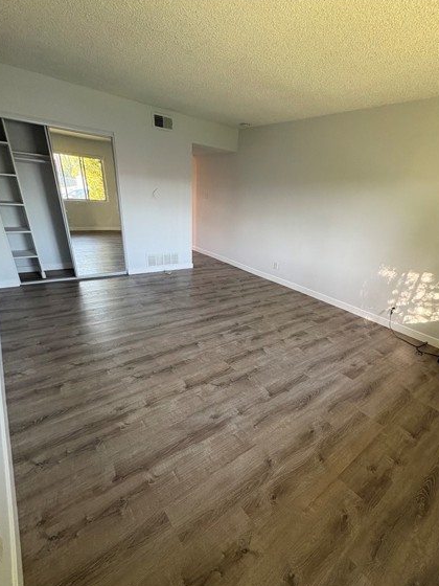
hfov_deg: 78.0
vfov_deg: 94.0
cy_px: 332
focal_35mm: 16
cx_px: 236
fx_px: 271
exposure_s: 1/60
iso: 320
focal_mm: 2.22
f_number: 2.2
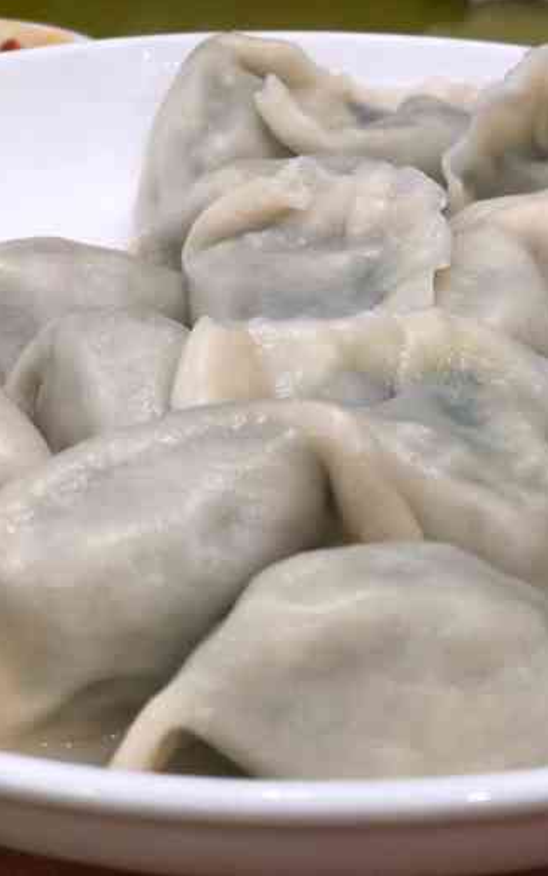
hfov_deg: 17.5
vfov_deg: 27.8
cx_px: 447
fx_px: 1767
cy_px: 436
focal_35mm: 74
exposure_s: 1/50
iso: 64
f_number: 2.4
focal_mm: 6
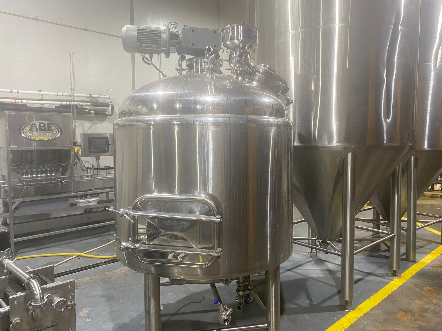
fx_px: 332
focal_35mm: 26
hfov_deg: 67.3
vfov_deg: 53.1
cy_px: 166
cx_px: 221
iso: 160
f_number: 1.8
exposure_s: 1/60
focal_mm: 4.25
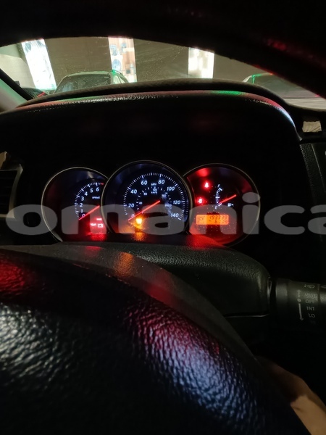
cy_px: 218
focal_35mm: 16
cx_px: 163
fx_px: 201
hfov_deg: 78.1
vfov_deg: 94.5
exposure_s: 1/16.7
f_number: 2.2
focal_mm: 1.68
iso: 5000
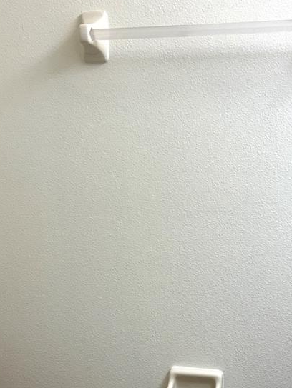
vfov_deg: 35.5
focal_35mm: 53
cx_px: 175
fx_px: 595
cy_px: 280
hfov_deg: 27.5
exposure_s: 1/120
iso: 64
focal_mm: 6.76
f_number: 1.78
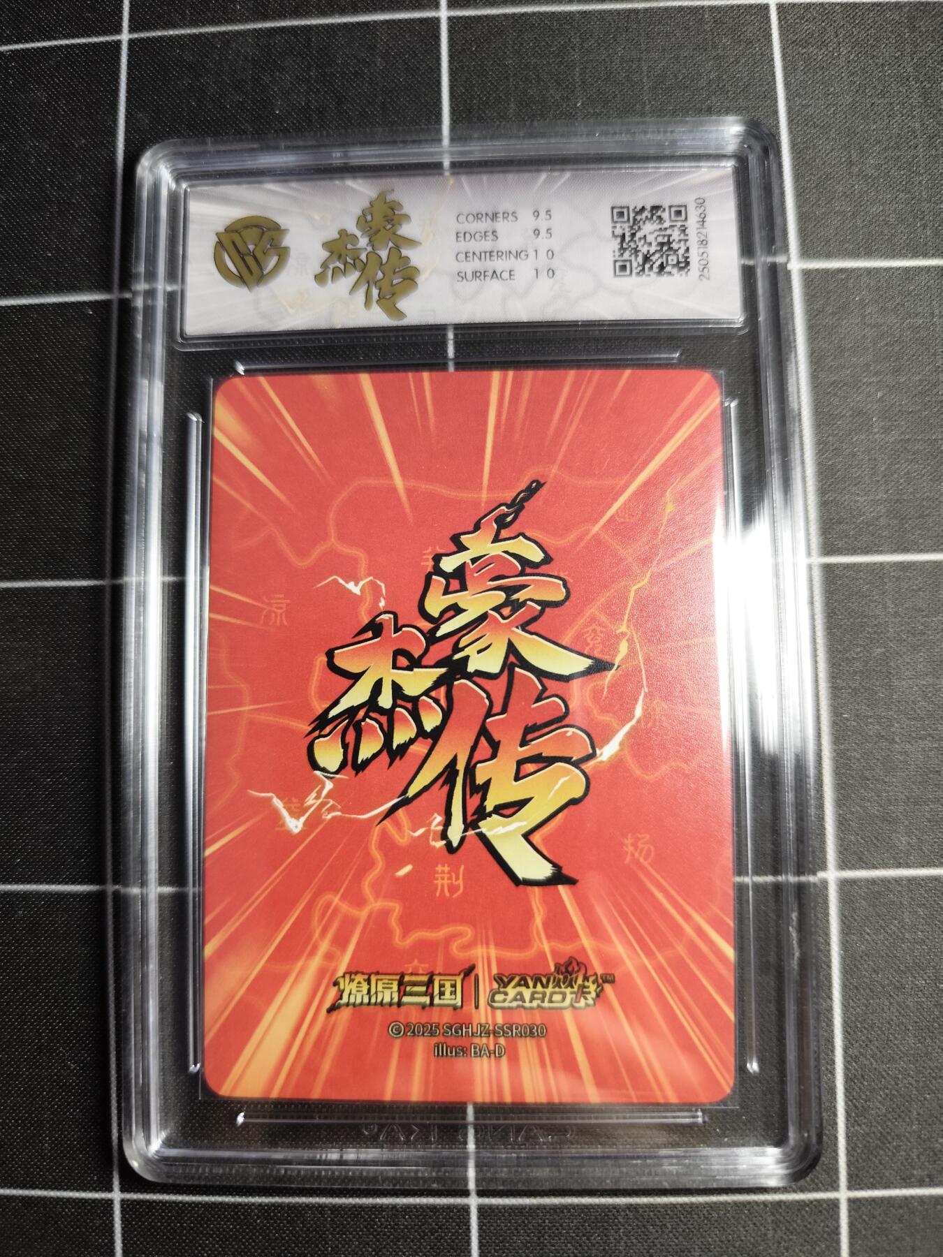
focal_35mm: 23
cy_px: 628
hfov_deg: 58.9
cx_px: 472
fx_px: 835
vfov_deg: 73.9
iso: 400
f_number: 1.65
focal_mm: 6.14
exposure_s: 1/100
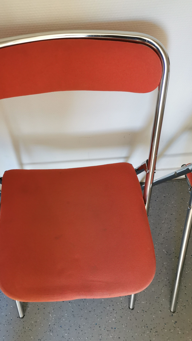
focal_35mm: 30
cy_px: 169
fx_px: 272
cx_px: 66
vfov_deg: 64.3
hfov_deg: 38.6
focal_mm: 5.58
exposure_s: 1/50
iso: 250
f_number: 1.8
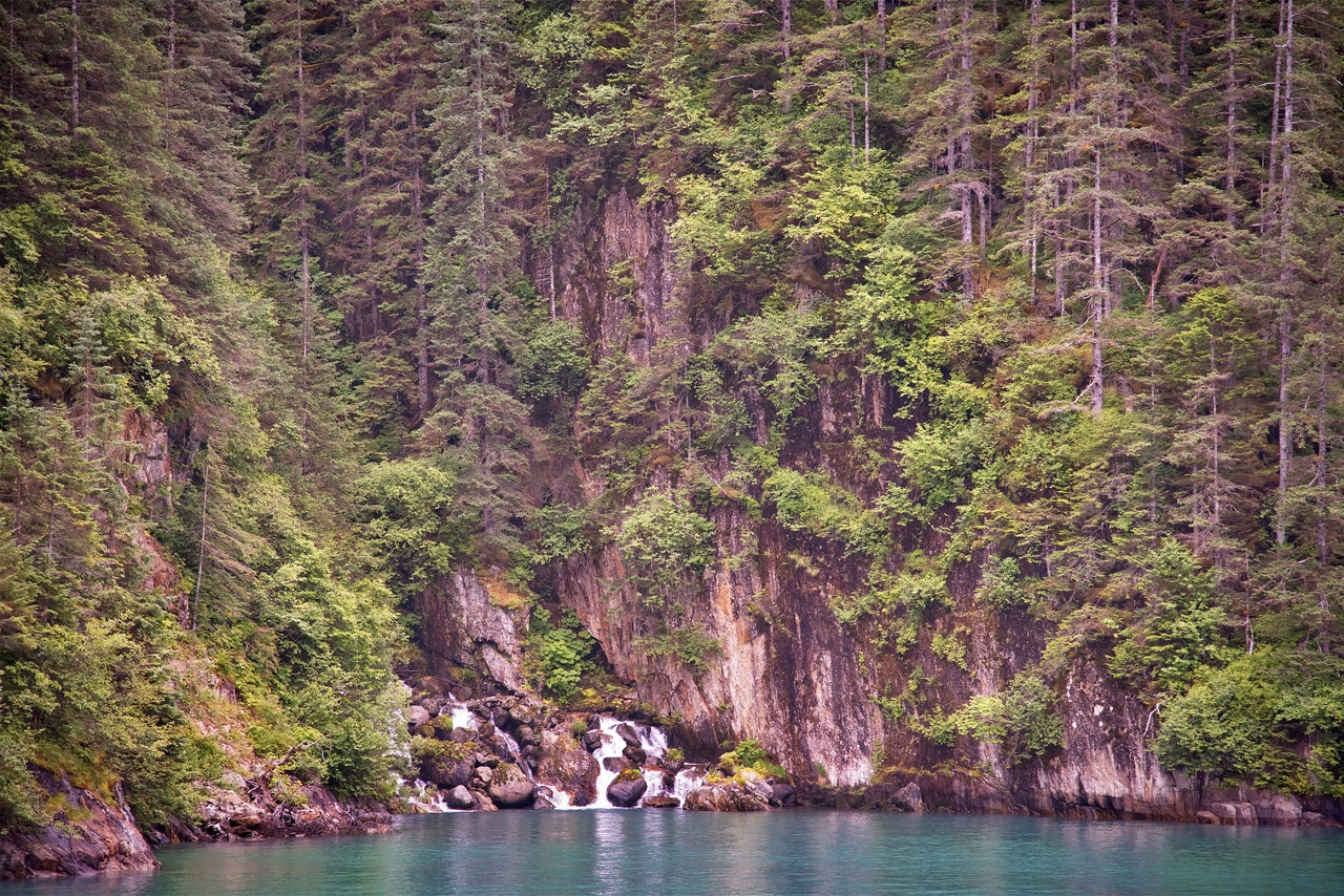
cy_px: 448
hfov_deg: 17.1
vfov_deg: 11.4
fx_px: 4481
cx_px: 672
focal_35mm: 120
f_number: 4
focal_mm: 120
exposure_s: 1/250
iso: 560
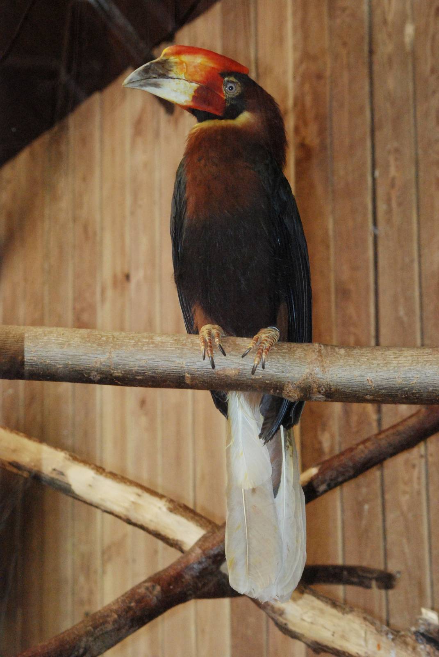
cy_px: 328
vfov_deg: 16.6
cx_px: 220
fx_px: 2243
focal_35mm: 123
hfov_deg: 11.2
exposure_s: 1/60
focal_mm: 82
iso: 1600
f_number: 5.6
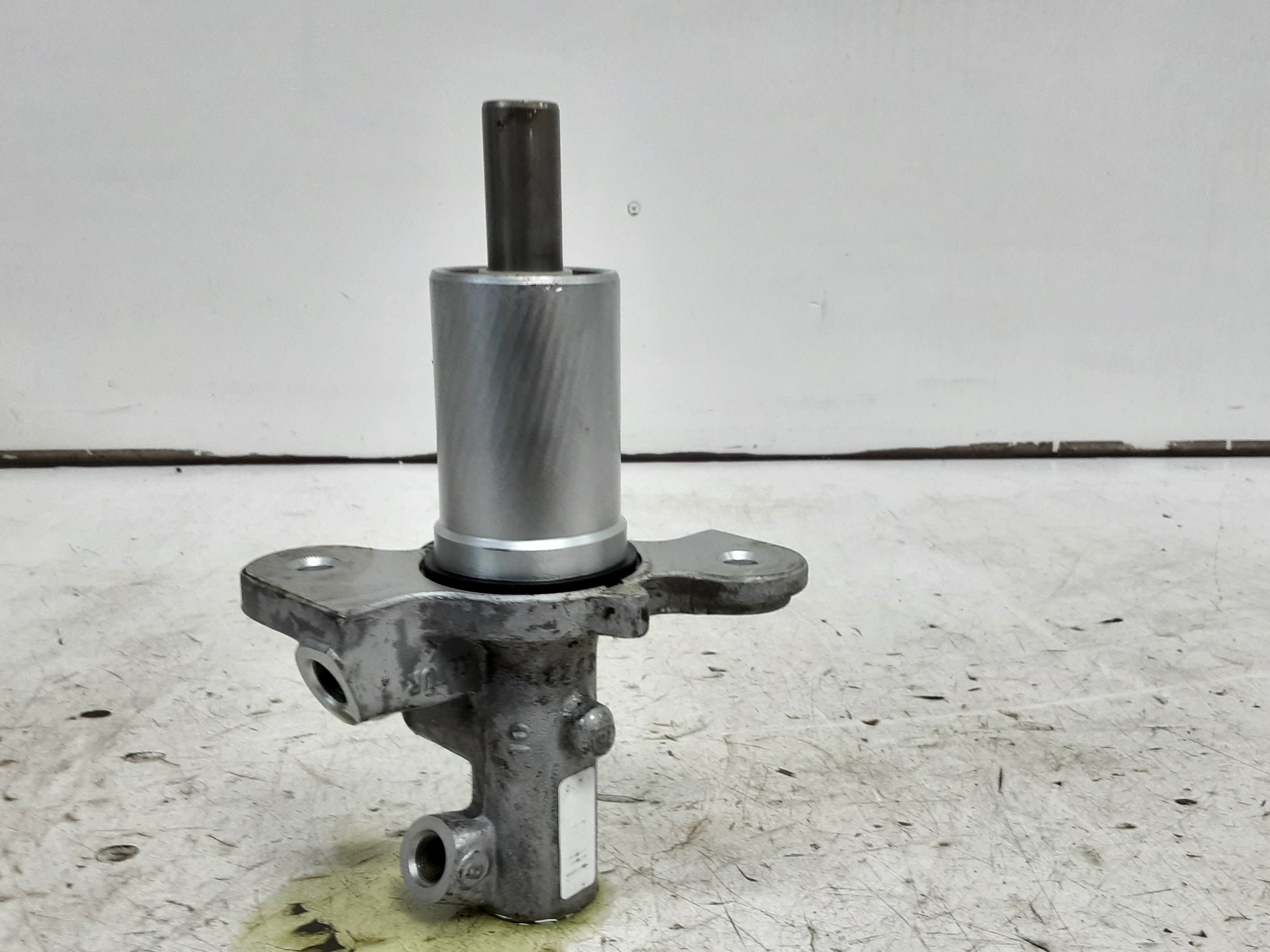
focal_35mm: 31
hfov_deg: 58.3
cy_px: 515
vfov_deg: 45.4
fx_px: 1137
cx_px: 669
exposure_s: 1/50
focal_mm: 2.91
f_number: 1.9
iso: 64
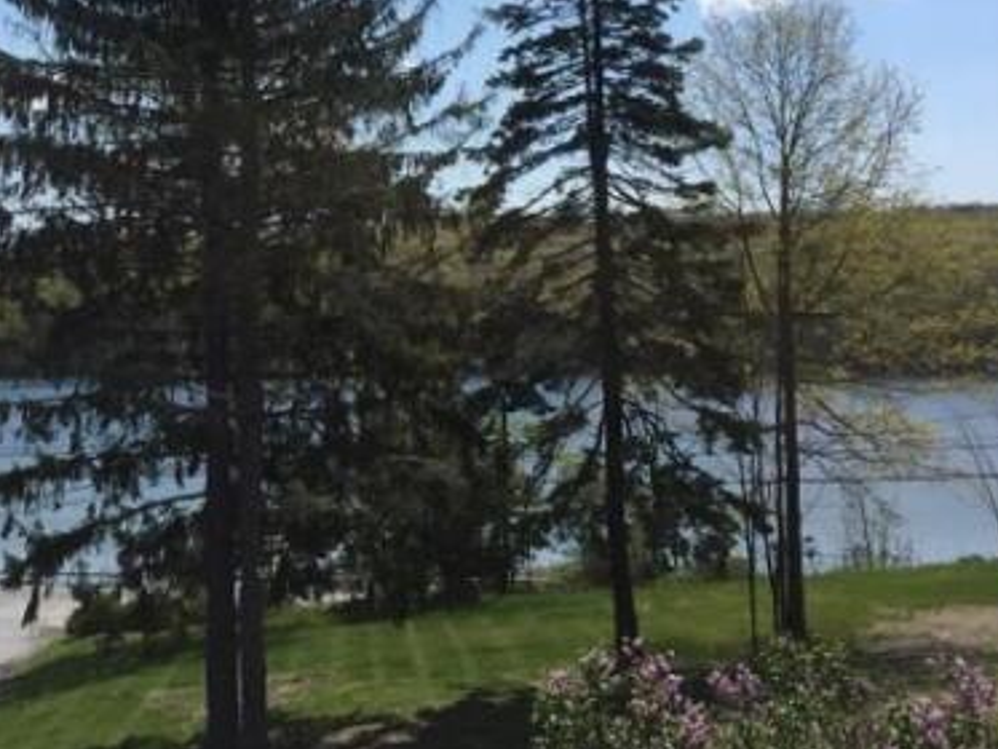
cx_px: 289
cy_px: 75
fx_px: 1615
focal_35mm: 56
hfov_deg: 33.8
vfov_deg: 25.3
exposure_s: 1/2475
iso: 32
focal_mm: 4.15
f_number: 2.2
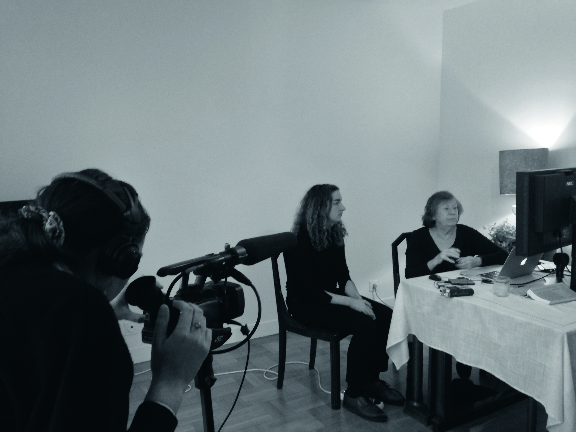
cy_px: 216
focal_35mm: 33
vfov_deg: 42.9
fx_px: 549
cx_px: 288
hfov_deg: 55.4
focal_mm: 4.12
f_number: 2.4
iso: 400
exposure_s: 1/17
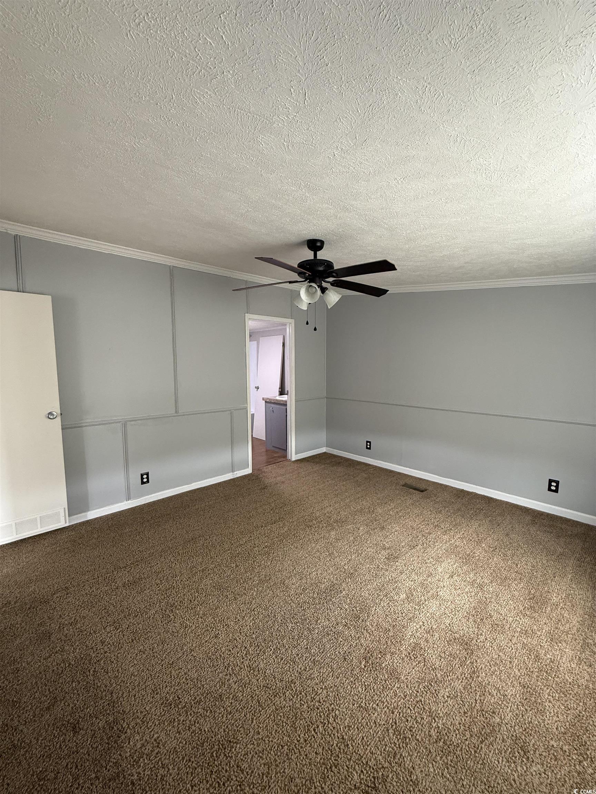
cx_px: 298
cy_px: 397
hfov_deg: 85.7
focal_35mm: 14
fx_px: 321
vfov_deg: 102.1
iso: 400
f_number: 2.2
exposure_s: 1/91
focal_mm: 2.22
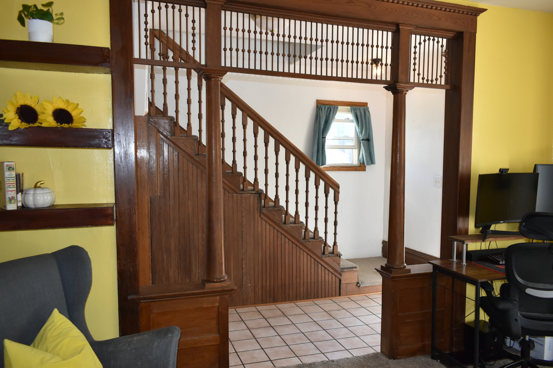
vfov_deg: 47.9
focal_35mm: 27
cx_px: 276
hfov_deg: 67.4
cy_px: 184
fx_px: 415
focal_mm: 18
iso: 800
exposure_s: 1/200
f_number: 4.5
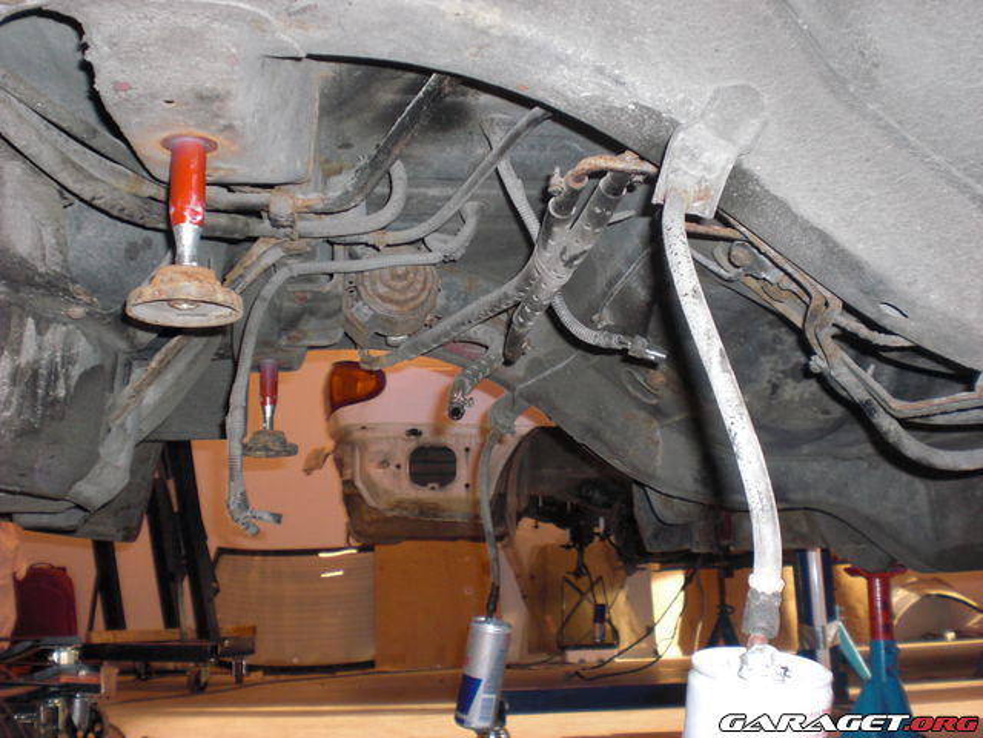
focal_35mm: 38
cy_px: 369
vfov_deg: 37.7
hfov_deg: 49.0
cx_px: 492
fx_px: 1079
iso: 200
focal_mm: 6.3
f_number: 3.1
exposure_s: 1/60
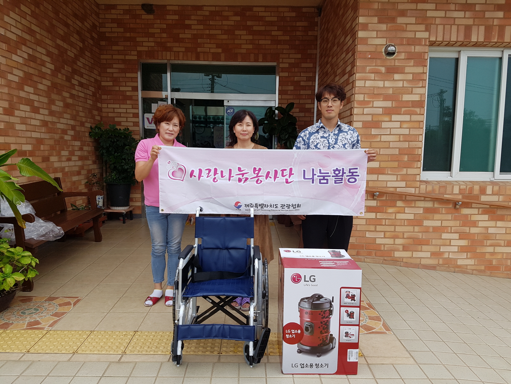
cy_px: 192
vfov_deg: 53.1
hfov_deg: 67.3
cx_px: 256
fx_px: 384
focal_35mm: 26
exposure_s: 1/718
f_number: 1.7
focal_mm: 4.2
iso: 50
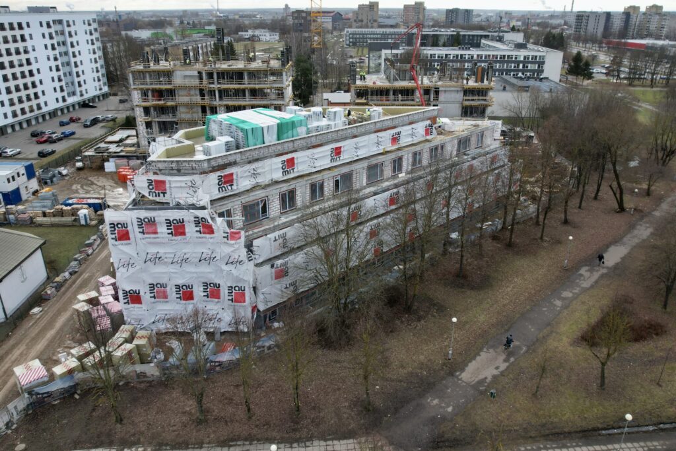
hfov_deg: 78.6
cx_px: 338
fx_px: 413
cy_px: 226
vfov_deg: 57.2
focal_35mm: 22
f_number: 2.8
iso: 130
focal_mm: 8.38
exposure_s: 1/725
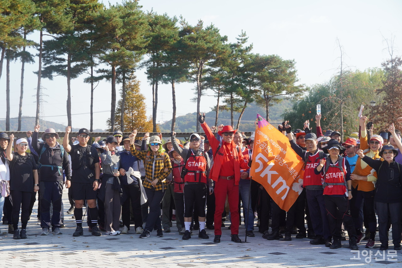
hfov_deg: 30.5
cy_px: 134
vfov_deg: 20.6
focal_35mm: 66
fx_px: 737
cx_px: 201
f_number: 6.3
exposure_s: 1/160
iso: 100
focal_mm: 44
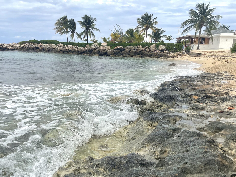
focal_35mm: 36
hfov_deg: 50.7
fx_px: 245
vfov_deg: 39.7
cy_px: 92
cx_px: 86
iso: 32
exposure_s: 1/3610
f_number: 1.6
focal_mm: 4.2
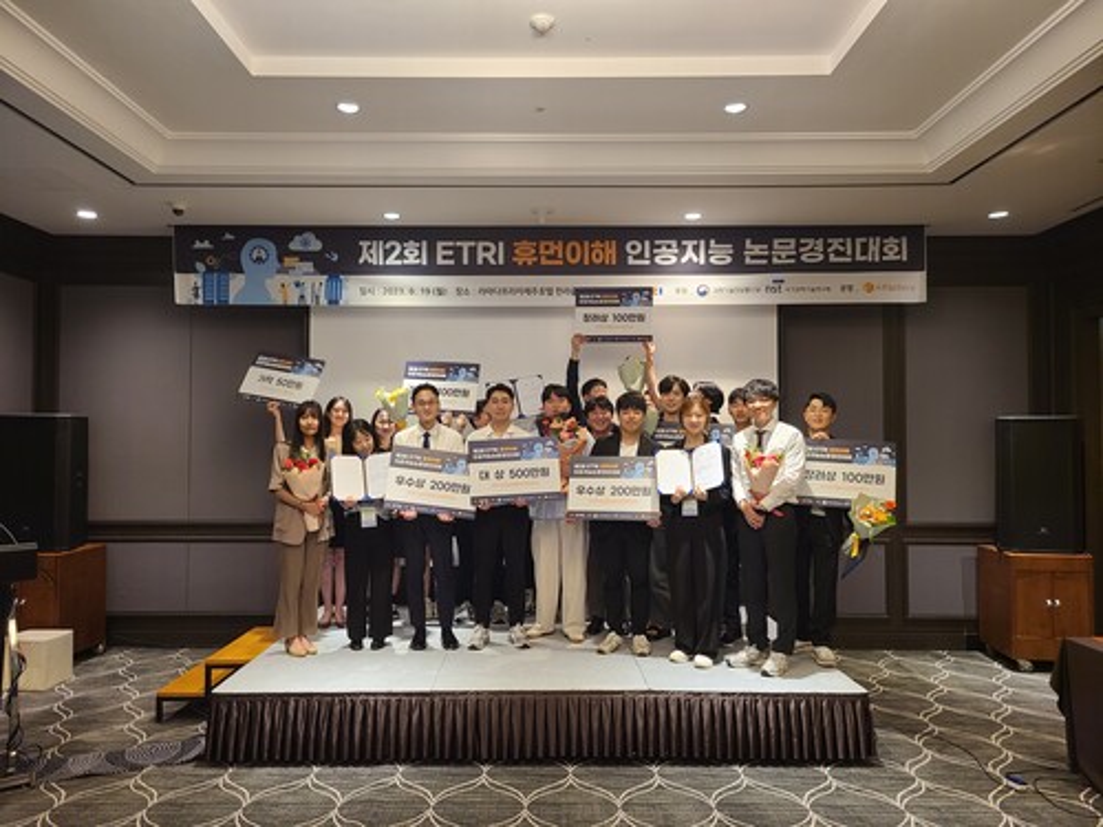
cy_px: 414
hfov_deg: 67.3
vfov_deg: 53.1
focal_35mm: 26
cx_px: 552
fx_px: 828
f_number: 1.8
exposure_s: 1/40
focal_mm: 5.4
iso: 200
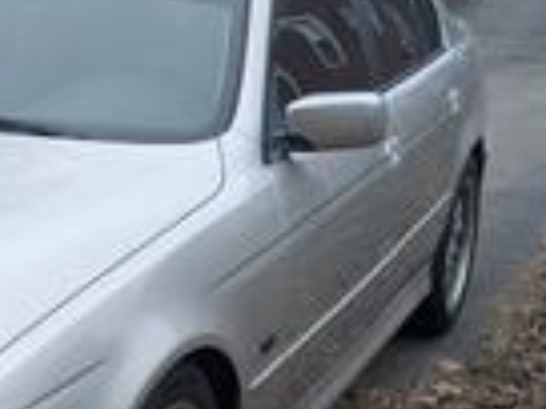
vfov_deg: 16.4
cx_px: 64
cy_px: 377
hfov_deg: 21.6
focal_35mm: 89
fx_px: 1404
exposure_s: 1/130
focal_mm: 4.53
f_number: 1.7
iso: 29
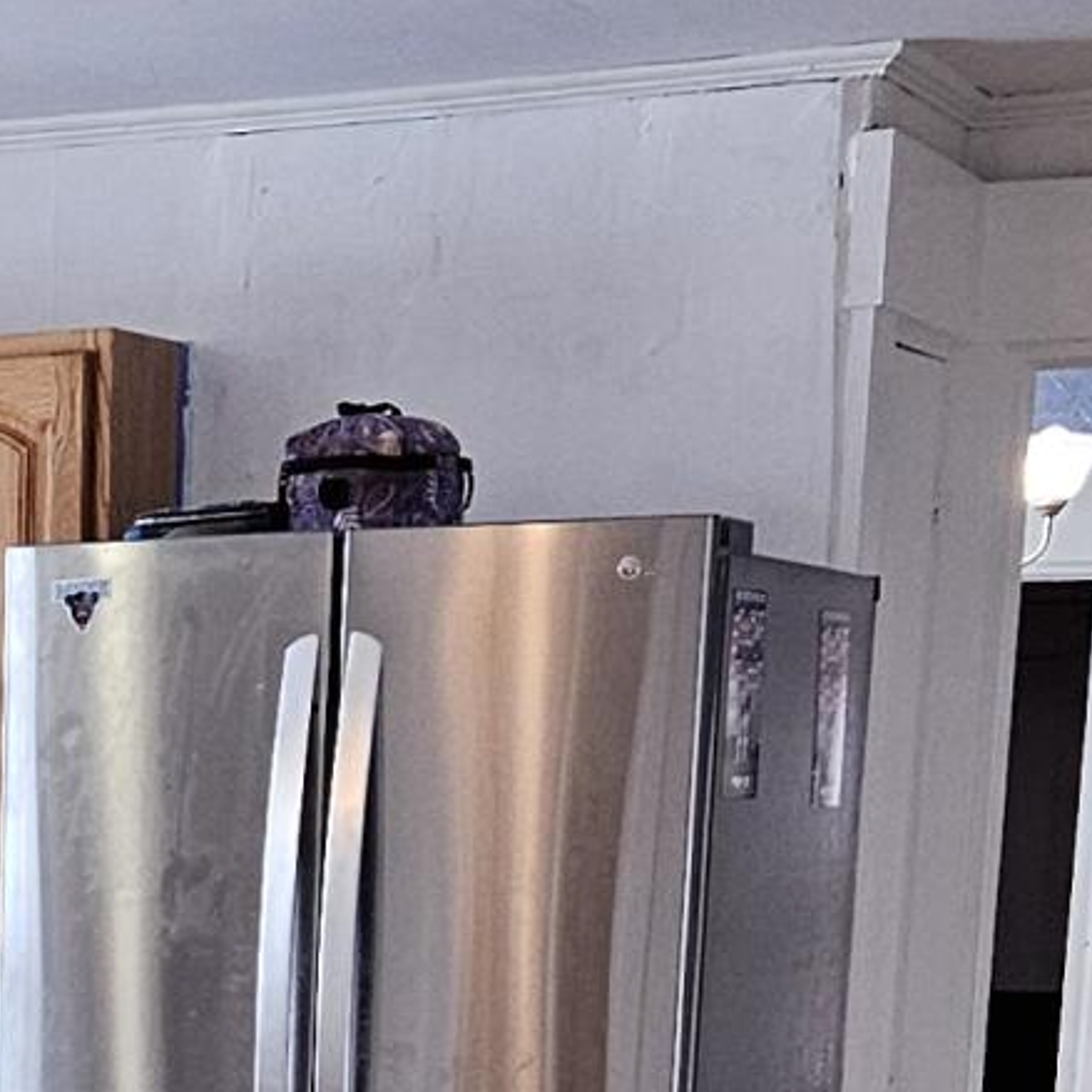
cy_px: 2080
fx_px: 4961
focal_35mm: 139
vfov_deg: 11.5
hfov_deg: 12.0
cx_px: -532
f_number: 1.8
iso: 250
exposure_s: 1/120
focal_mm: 5.4
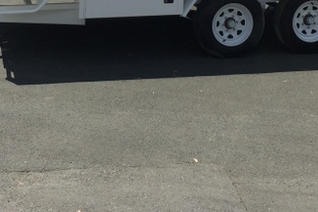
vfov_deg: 17.6
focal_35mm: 74
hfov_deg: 27.3
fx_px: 653
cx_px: 144
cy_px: -33
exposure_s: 1/3049
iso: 32
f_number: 2.2
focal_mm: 4.15
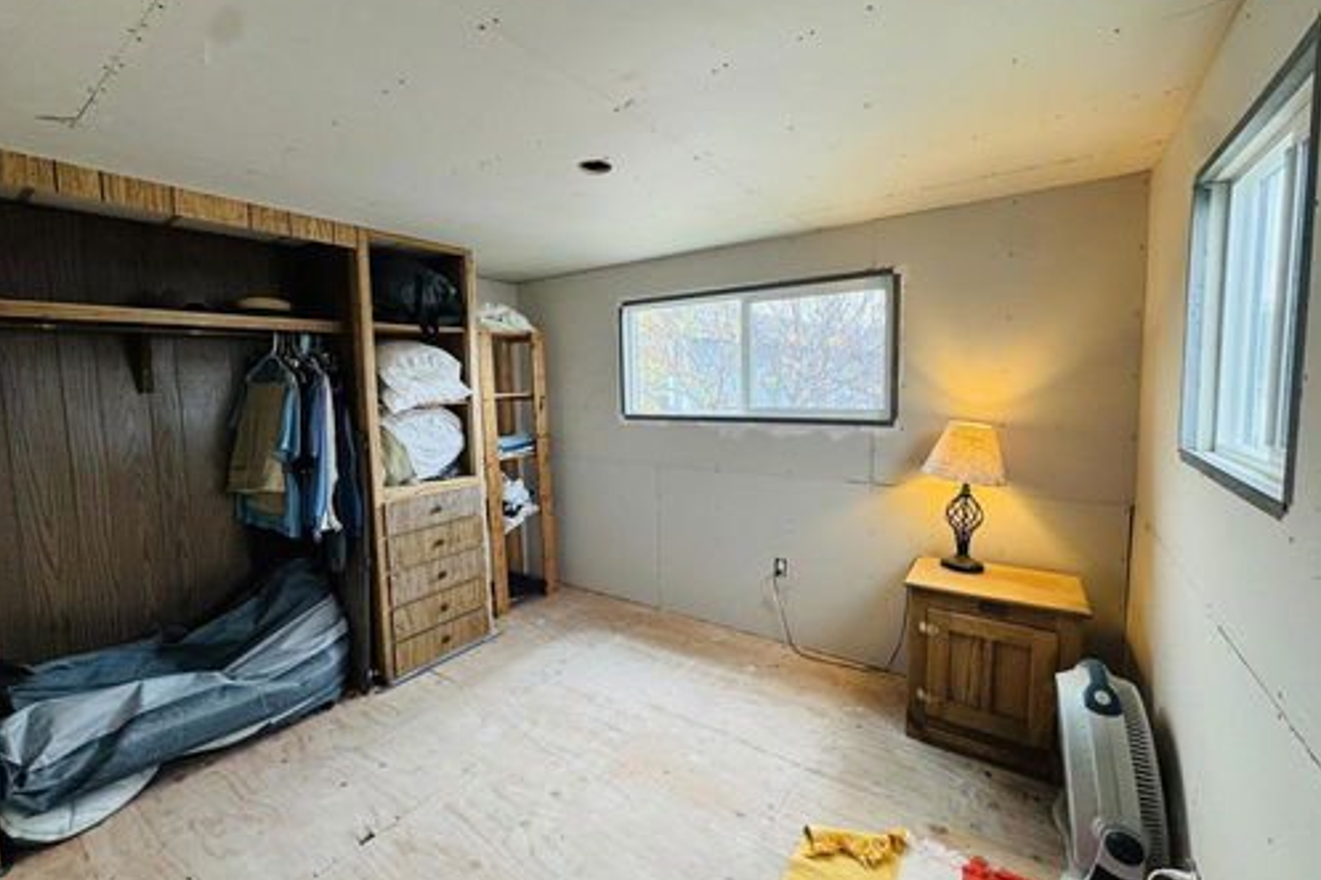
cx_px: 651
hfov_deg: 100.4
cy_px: 431
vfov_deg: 77.3
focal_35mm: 15
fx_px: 550
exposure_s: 1/120
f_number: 2.2
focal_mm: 2.22
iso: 200
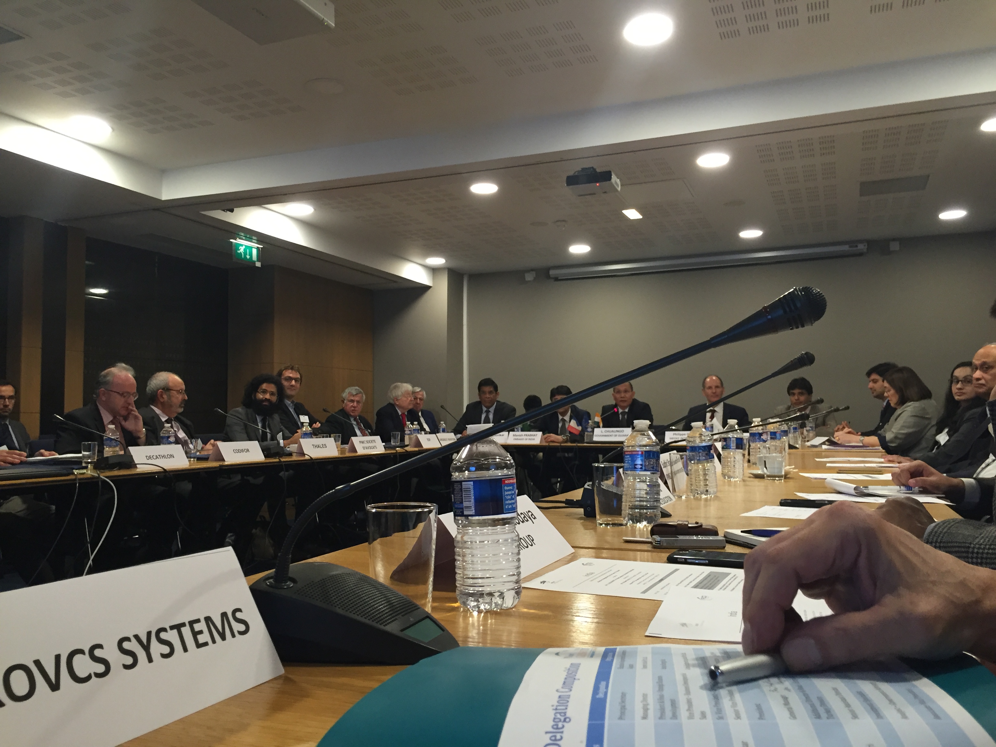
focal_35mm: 29
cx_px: 498
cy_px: 374
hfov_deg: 61.7
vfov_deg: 48.2
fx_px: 834
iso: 160
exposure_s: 1/33
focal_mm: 4.15
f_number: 2.2
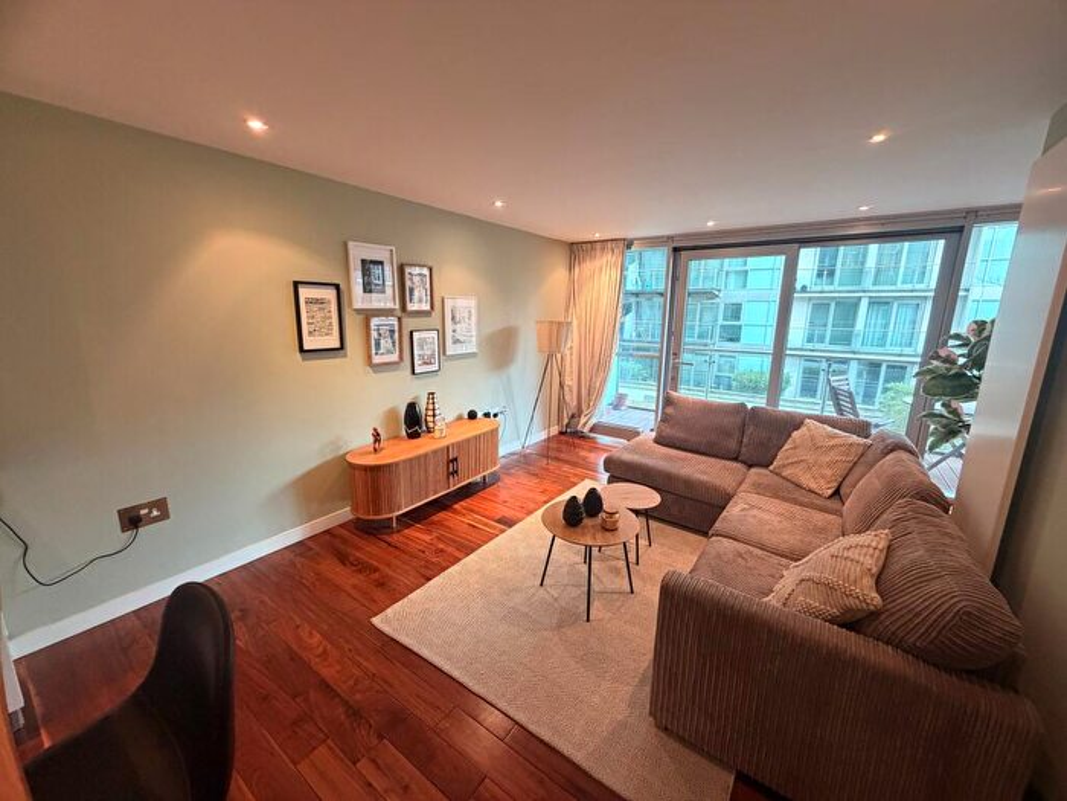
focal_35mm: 14
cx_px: 534
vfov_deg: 85.7
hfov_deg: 102.1
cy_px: 400
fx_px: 432
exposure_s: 1/50
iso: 250
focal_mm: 2.22
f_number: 2.2
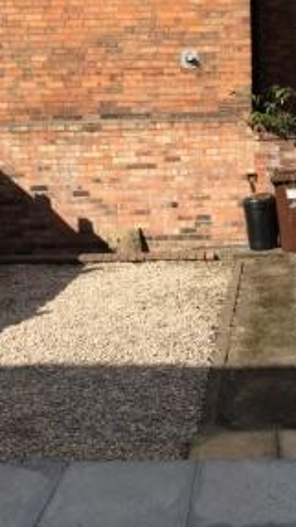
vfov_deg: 40.6
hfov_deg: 23.0
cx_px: 250
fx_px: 713
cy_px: 277
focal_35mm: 51
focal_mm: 4.12
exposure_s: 1/2053
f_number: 2.2
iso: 40
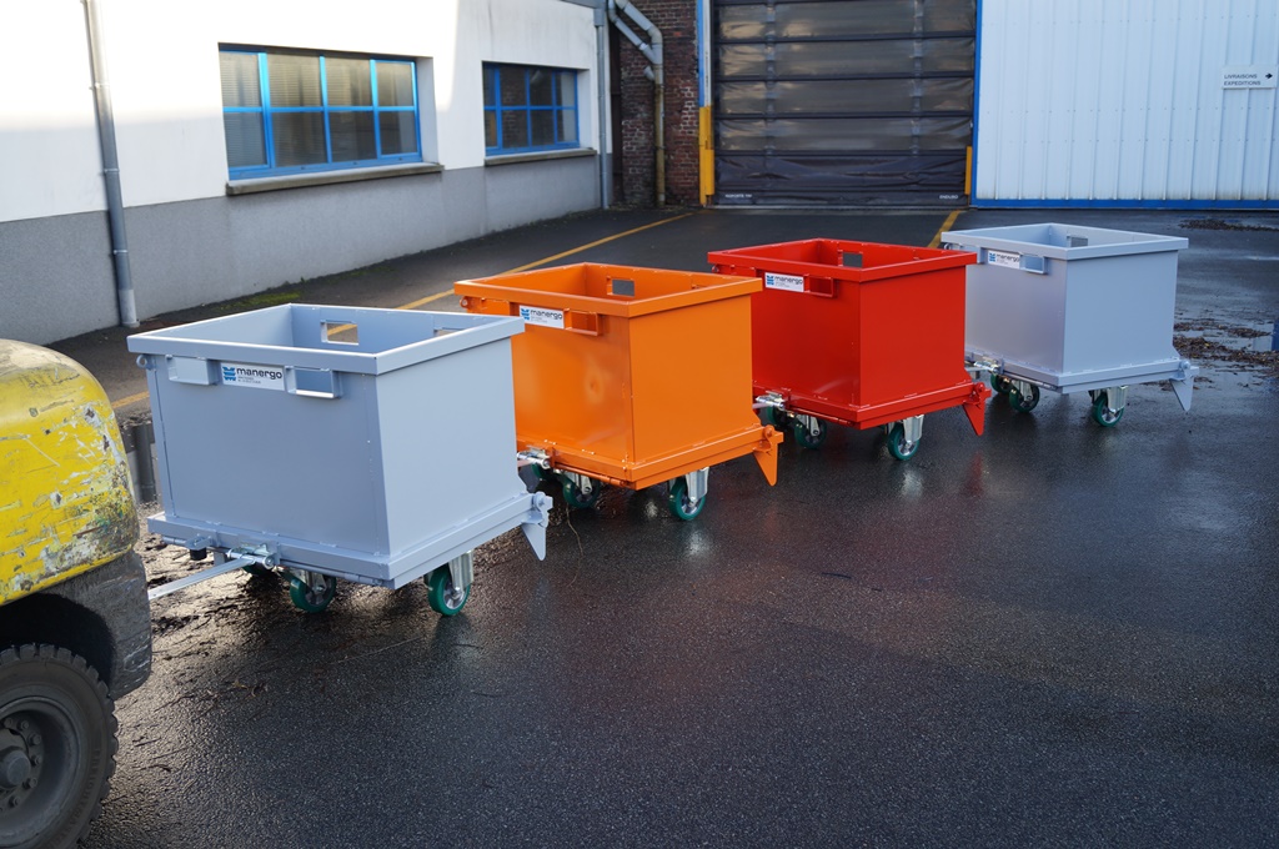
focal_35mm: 33
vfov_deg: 39.9
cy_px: 424
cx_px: 640
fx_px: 1171
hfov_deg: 57.3
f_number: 4
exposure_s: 1/160
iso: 100
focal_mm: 22
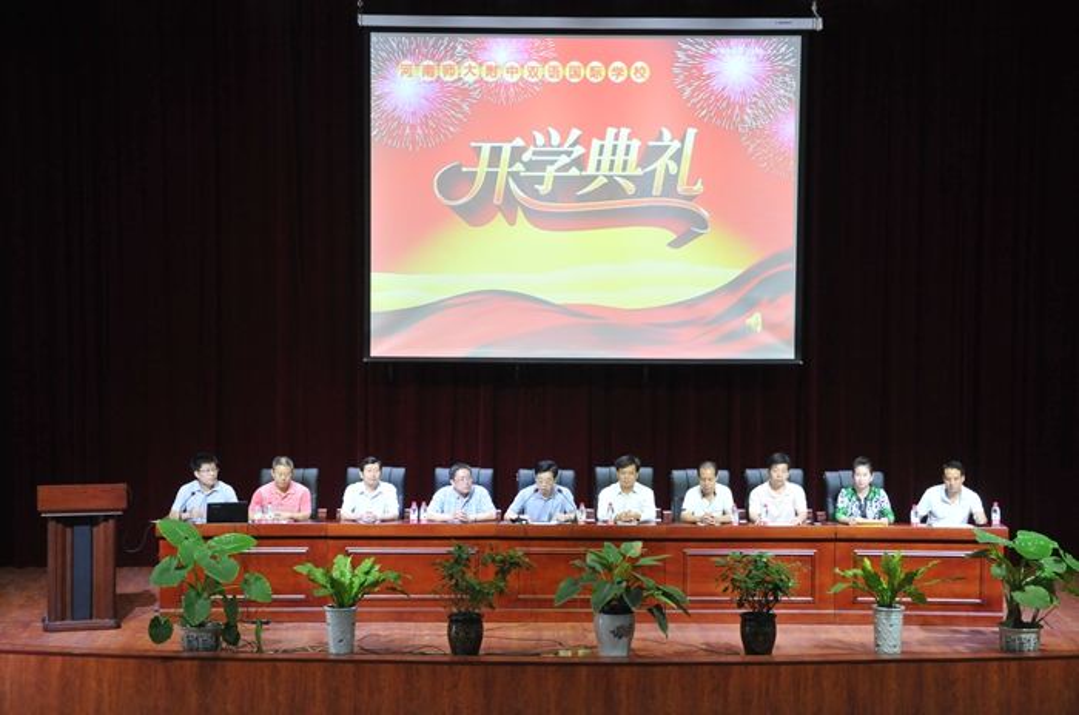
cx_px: 540
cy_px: 358
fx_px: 2154
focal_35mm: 72
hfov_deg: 28.1
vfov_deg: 18.9
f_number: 5.6
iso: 1000
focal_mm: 48
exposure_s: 1/20
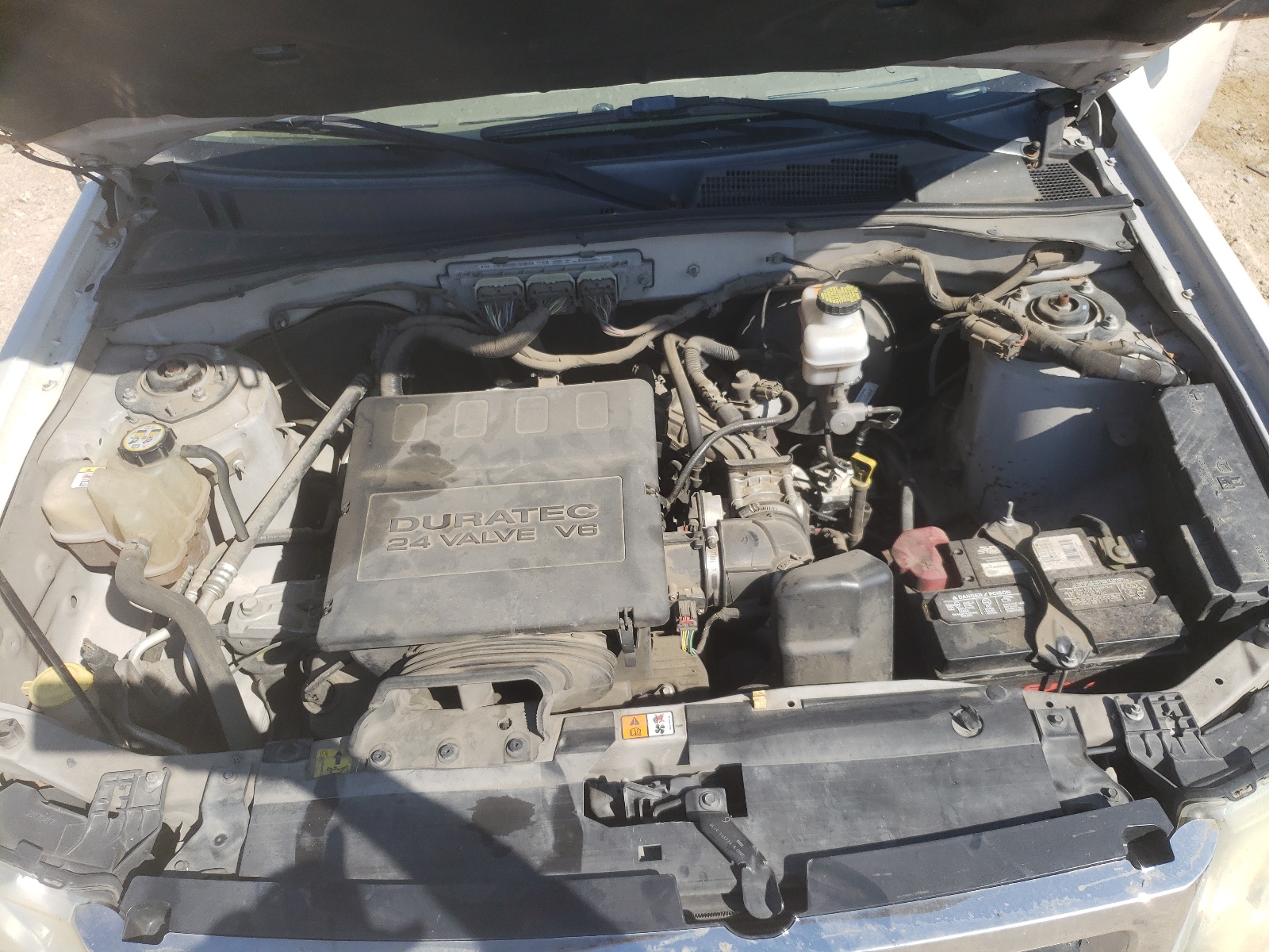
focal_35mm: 26
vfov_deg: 53.1
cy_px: 476
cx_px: 634
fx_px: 953
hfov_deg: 67.3
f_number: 1.5
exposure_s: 1/2000
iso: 50
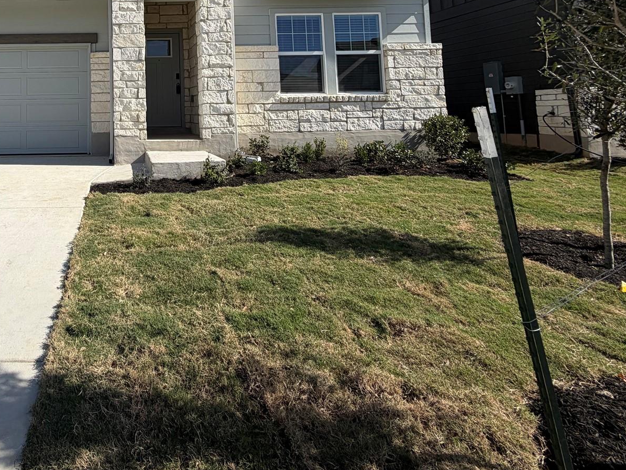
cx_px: 118
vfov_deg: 52.2
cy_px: 77
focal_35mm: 24
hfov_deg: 64.7
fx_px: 434
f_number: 2.2
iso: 20
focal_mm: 2.22
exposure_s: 1/1125
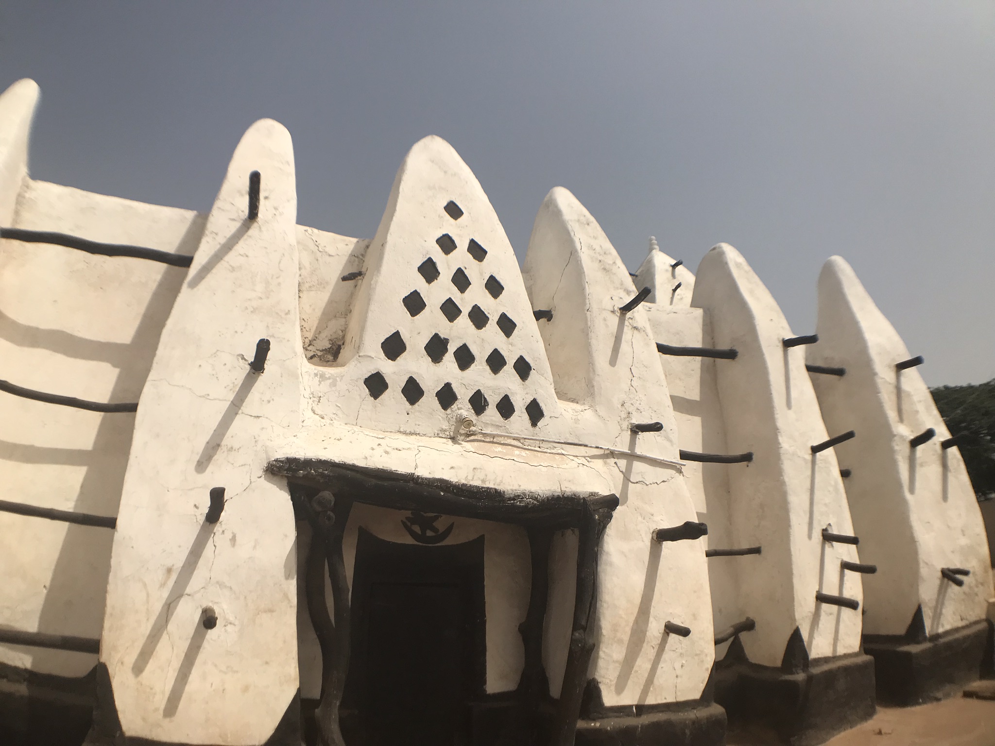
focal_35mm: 28
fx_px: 805
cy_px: 373
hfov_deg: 63.4
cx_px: 498
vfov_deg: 49.7
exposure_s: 1/5988
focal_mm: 3.99
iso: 20
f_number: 1.8
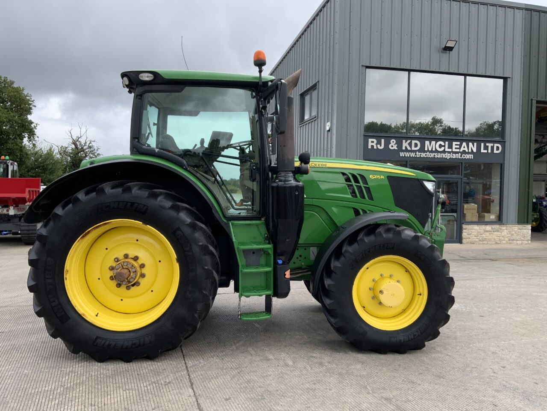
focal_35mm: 29
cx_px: 274
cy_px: 206
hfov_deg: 61.7
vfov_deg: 48.2
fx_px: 458
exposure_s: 1/749
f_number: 1.8
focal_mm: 3
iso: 16
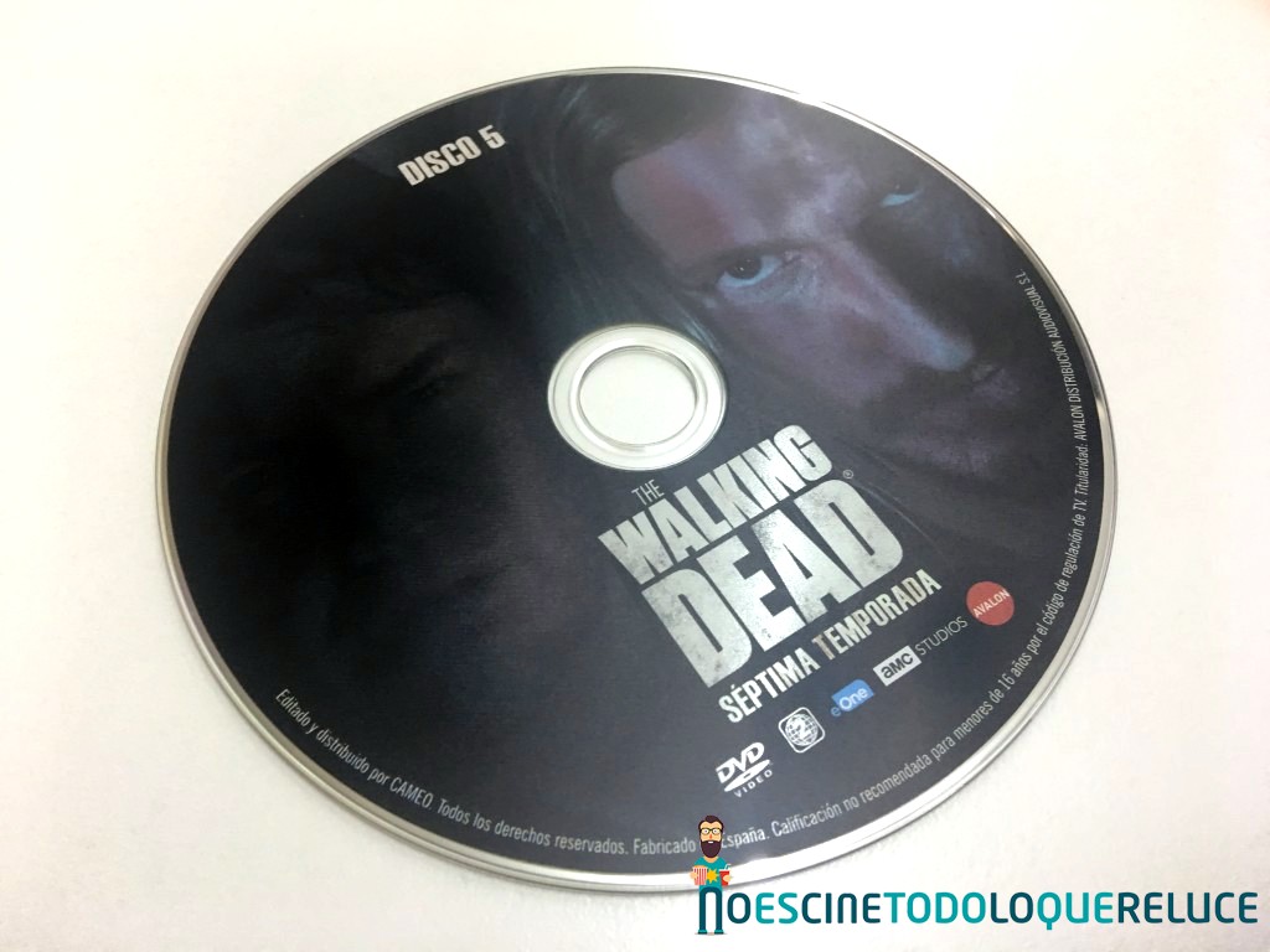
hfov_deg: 61.7
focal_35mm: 29
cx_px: 635
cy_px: 476
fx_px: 1064
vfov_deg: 48.2
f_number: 2.2
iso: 50
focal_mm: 4.15
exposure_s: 1/17
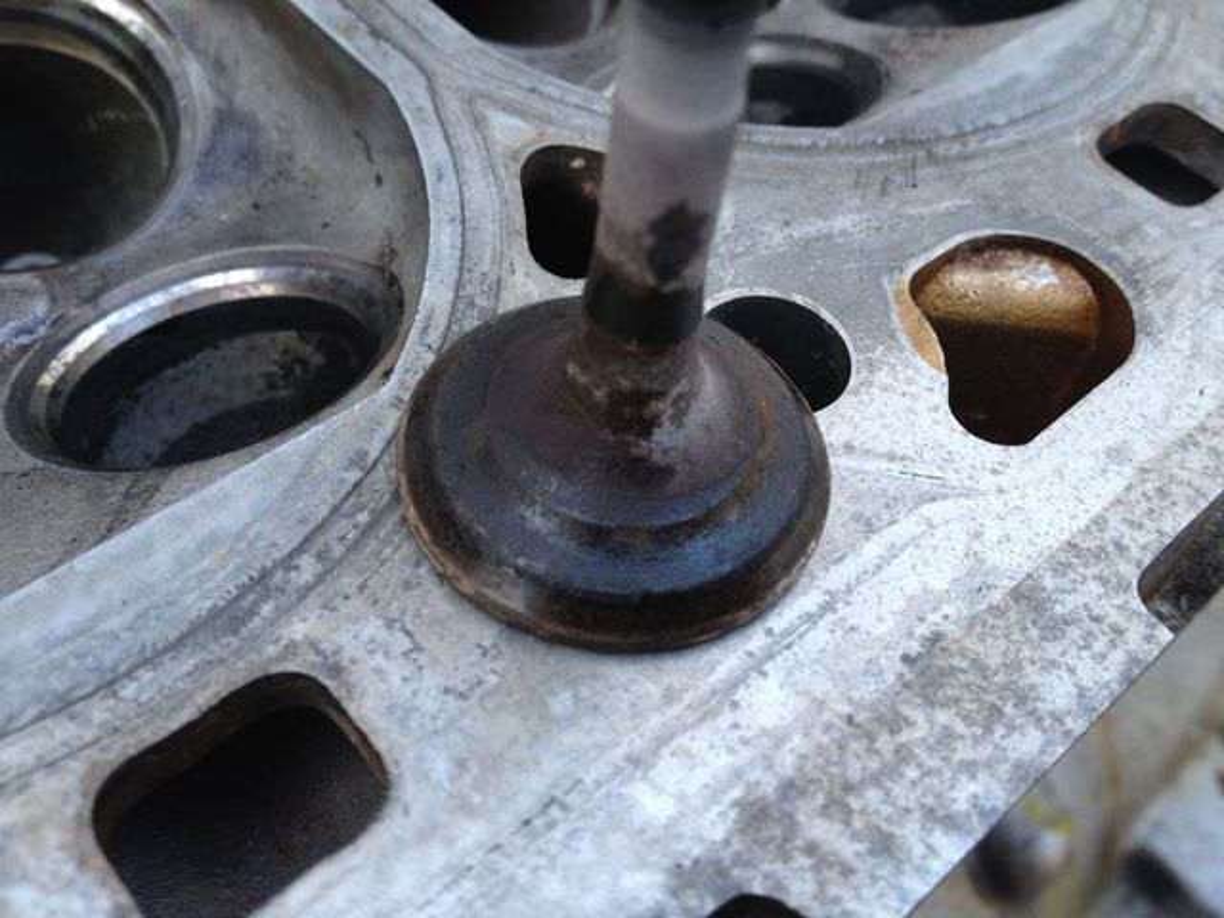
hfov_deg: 52.6
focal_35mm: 35
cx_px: 612
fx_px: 1238
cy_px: 459
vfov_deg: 40.7
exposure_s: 1/30
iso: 80
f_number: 2.4
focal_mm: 4.28
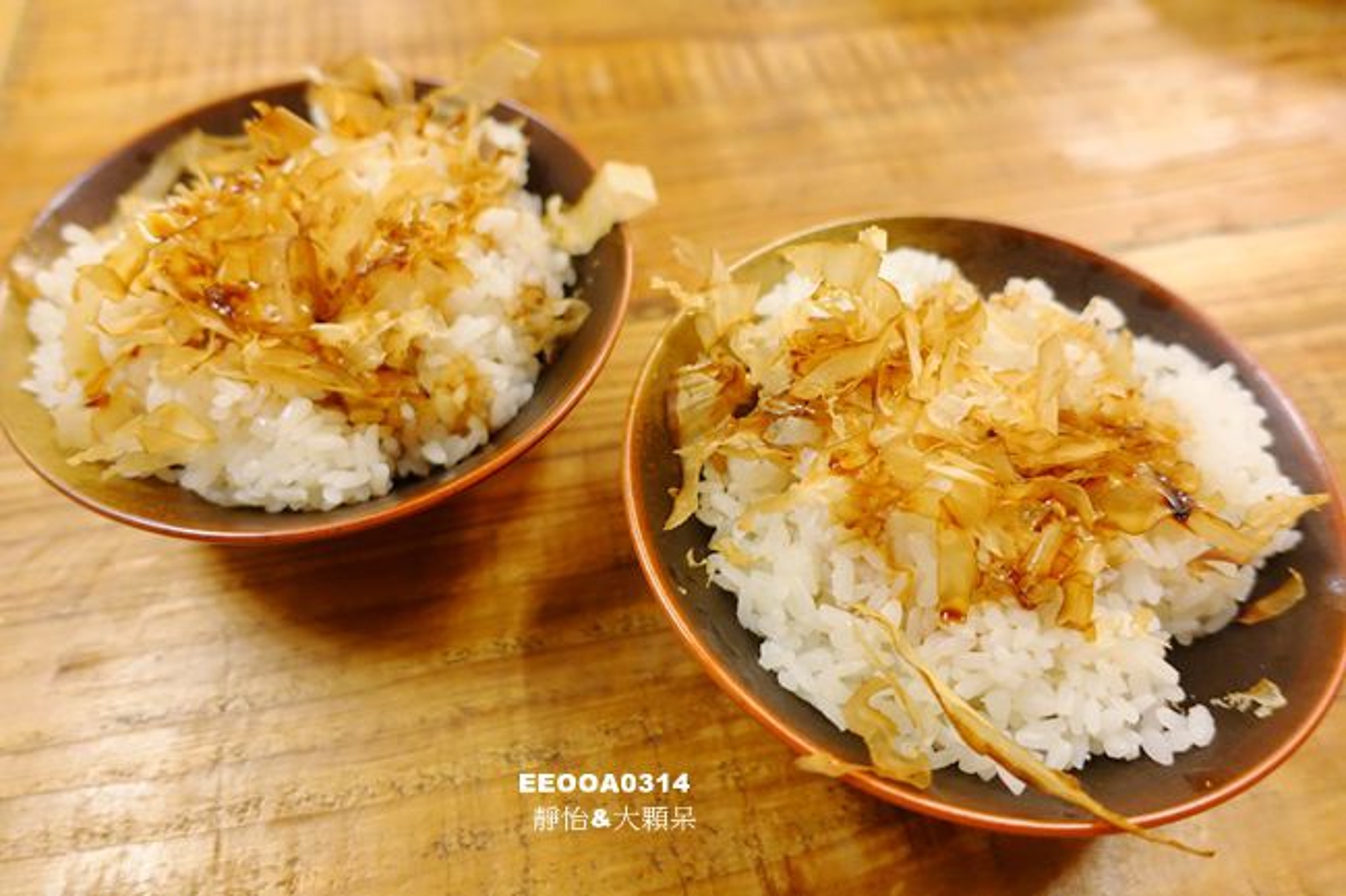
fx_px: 897
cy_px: 448
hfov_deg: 73.8
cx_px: 673
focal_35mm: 24
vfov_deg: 53.1
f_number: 1.8
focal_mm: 8.8
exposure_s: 1/25
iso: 800
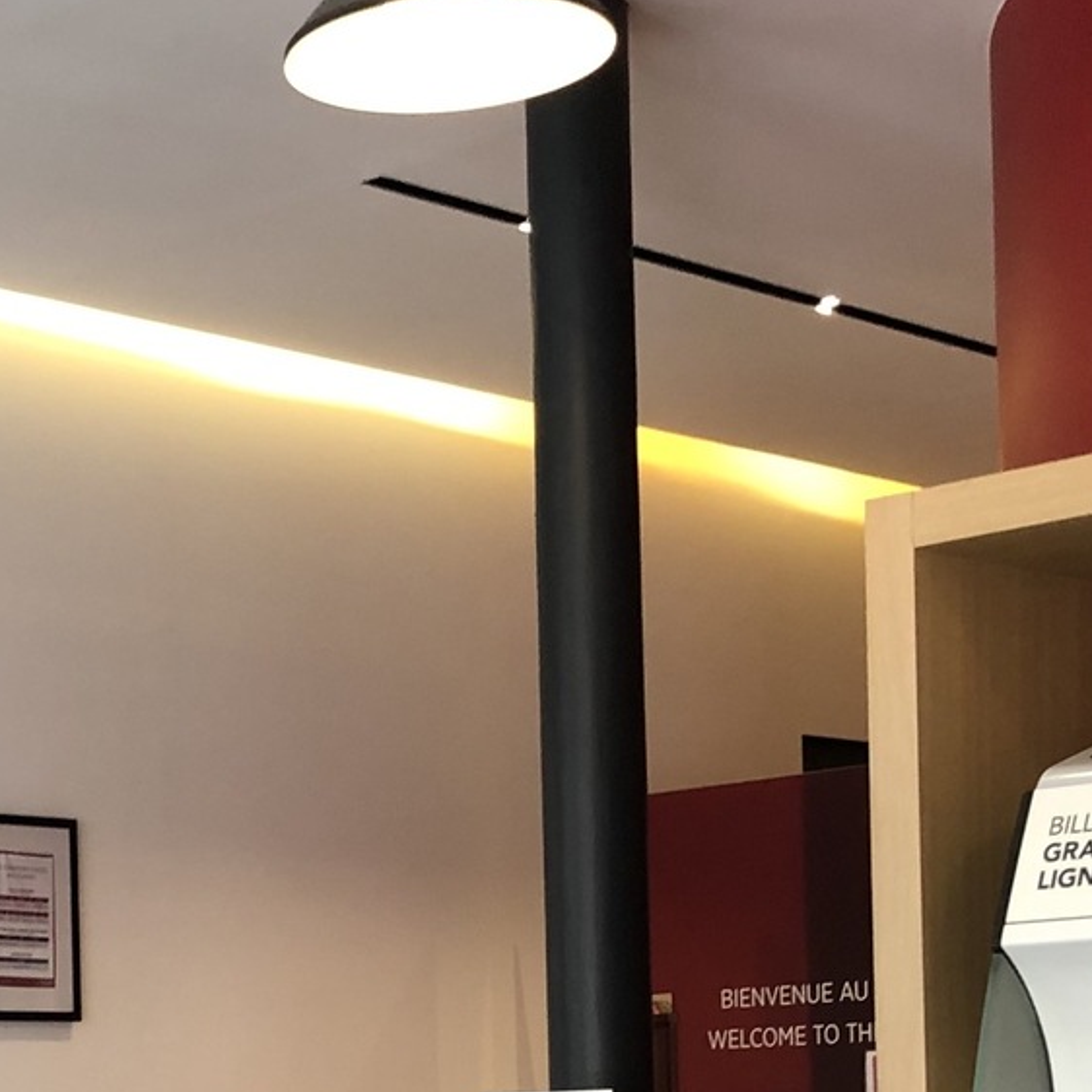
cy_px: 1166
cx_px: 8
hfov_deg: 19.2
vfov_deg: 19.0
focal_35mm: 88
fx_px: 3141
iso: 40
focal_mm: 4
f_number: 1.8
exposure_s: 1/24
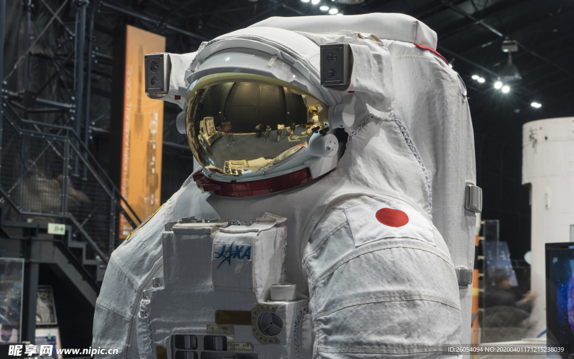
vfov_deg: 14.9
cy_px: 169
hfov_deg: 23.5
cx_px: 288
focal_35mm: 88
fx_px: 1377
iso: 250
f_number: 16
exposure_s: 1
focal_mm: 86
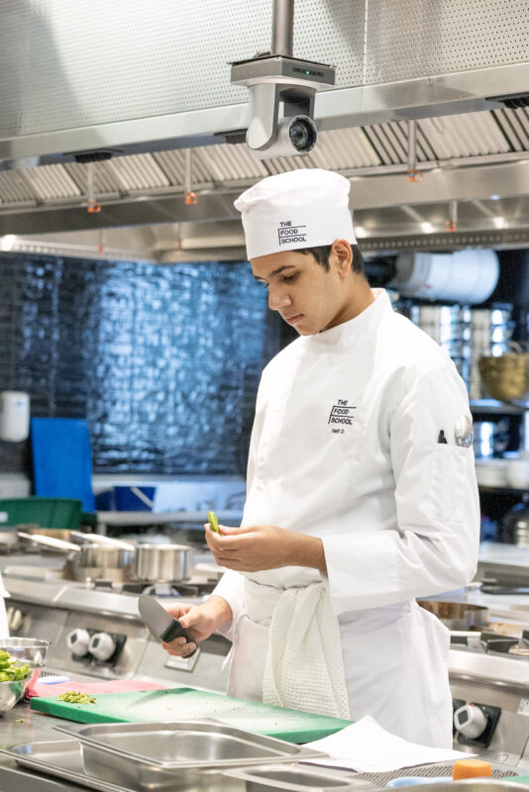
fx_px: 2004
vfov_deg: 22.4
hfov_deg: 15.0
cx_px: 264
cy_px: 396
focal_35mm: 91
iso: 1250
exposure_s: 1/160
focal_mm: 61
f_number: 4
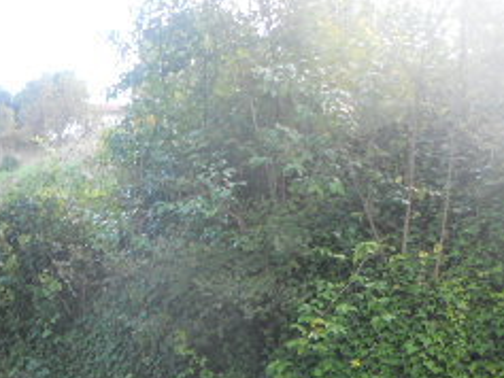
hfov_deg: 23.6
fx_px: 1063
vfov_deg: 19.7
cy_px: 353
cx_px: -145
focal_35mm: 73
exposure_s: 1/60
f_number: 3.2
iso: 80
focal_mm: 4.9
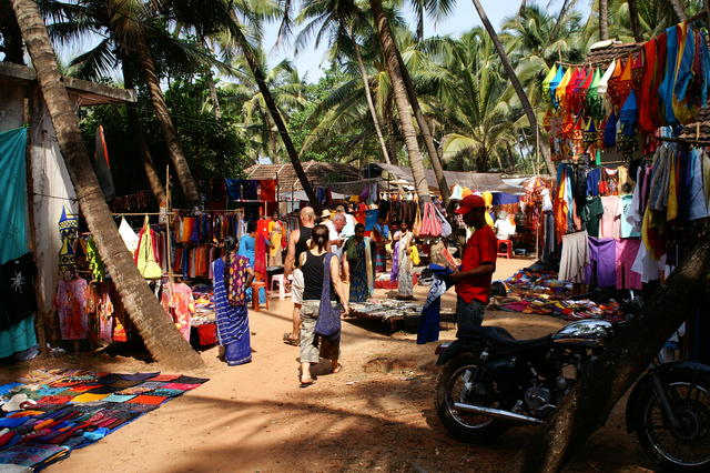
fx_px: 710
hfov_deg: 53.2
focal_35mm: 36
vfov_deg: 36.8
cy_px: 236
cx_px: 355
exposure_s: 1/300
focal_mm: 24
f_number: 9
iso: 200
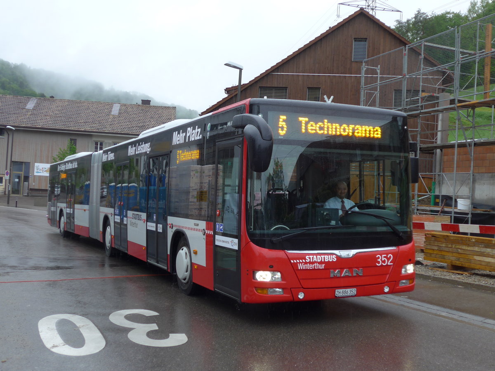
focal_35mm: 41
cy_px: 186
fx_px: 586
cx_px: 248
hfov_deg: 45.8
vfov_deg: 35.1
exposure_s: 1/200
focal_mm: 8.4
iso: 80
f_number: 2.8
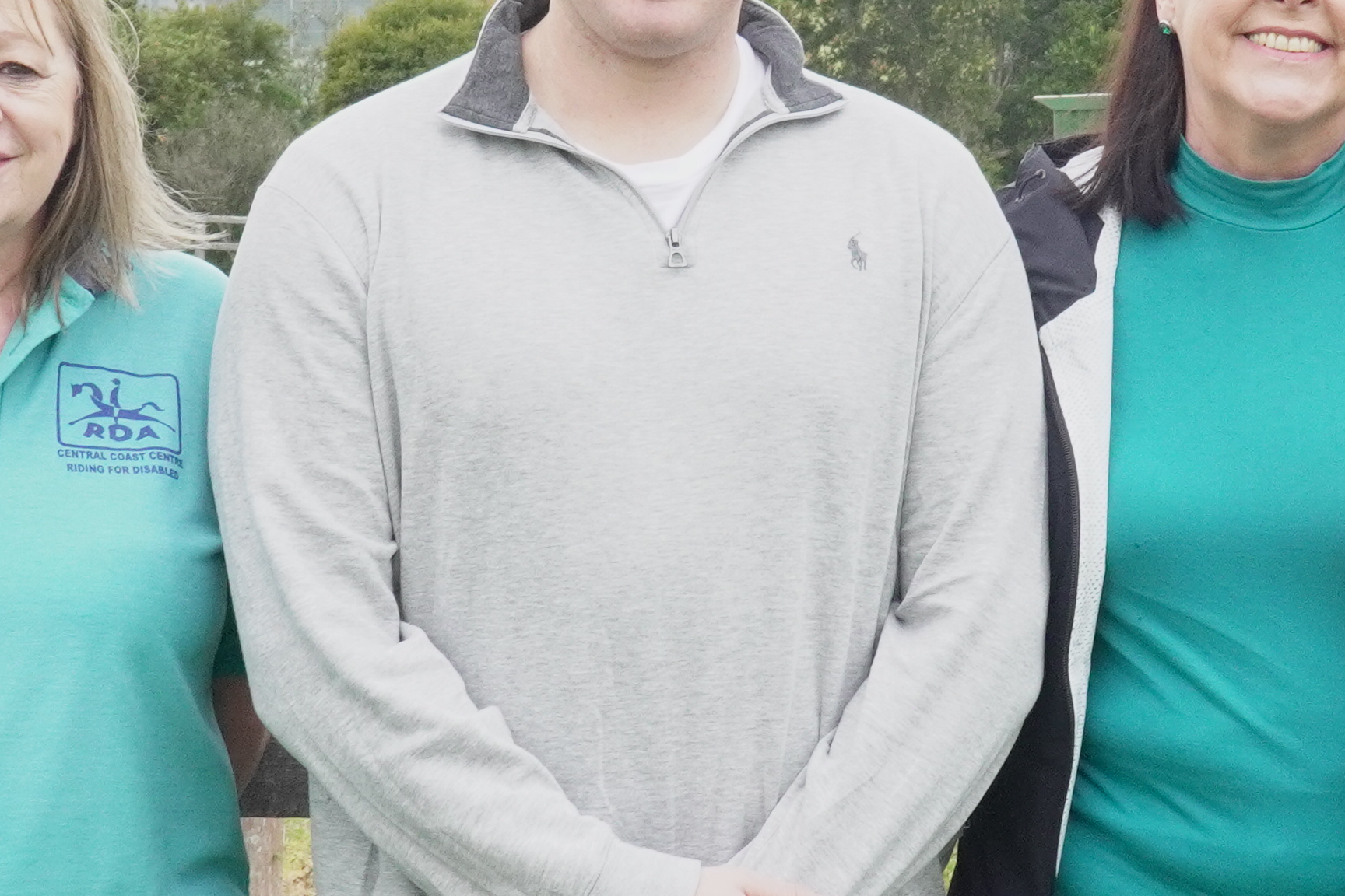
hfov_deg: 16.4
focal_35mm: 125
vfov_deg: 11.0
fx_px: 4670
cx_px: 819
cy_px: 309
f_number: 11
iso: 1000
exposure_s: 1/200
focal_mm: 24
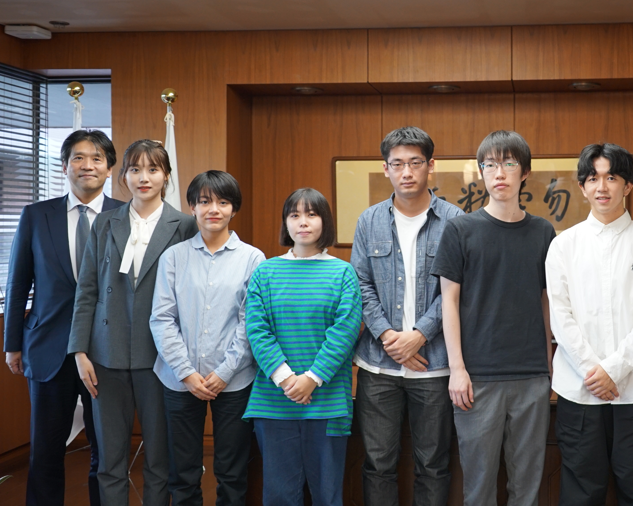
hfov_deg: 37.3
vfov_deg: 30.8
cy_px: 208
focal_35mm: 49
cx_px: 462
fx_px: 918
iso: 1250
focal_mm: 35
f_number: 4
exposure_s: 1/160
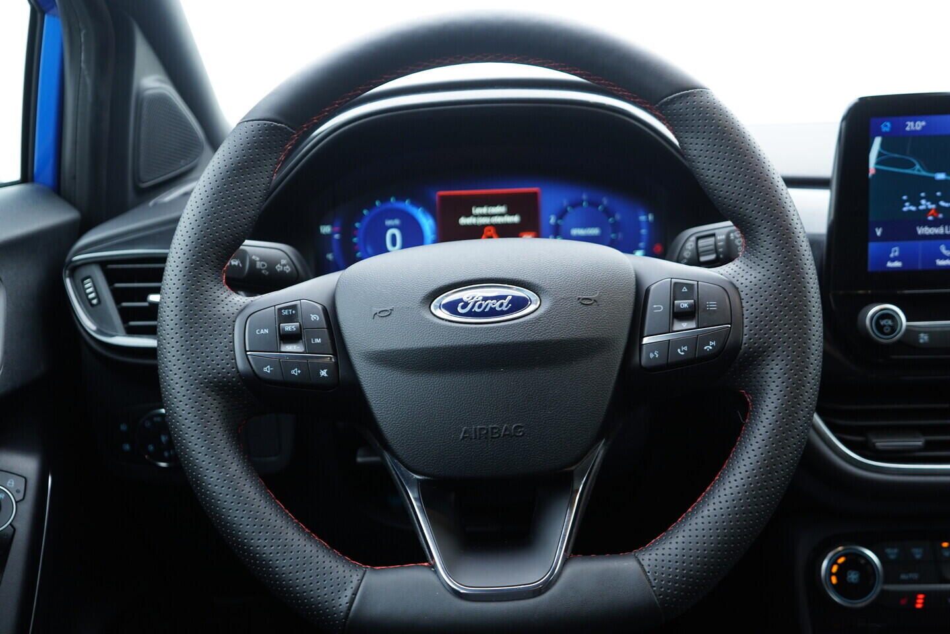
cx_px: 475
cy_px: 317
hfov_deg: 53.1
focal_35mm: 36
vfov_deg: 36.9
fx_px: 950
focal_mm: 24
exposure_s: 1/40
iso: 320
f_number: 2.8
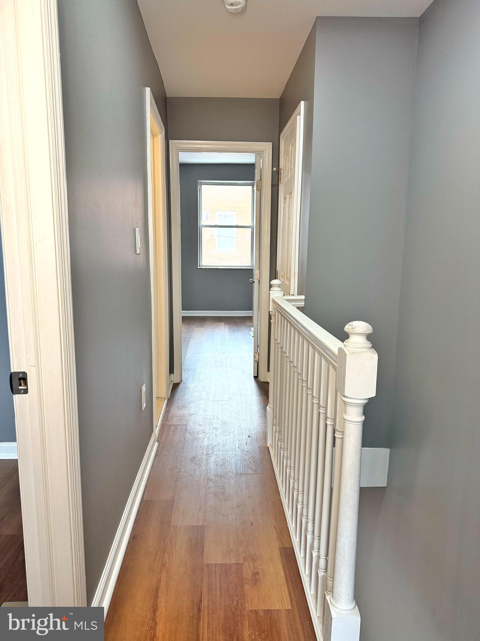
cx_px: 240
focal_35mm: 24
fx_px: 444
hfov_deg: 56.8
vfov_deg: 71.6
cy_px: 320
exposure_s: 1/120
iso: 200
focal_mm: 6.76
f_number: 1.78
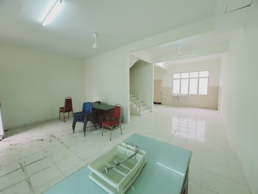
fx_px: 97
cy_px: 97
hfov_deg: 106.2
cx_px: 129
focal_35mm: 13
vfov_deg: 89.9
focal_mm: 1.8
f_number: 2.2
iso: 50
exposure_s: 1/50
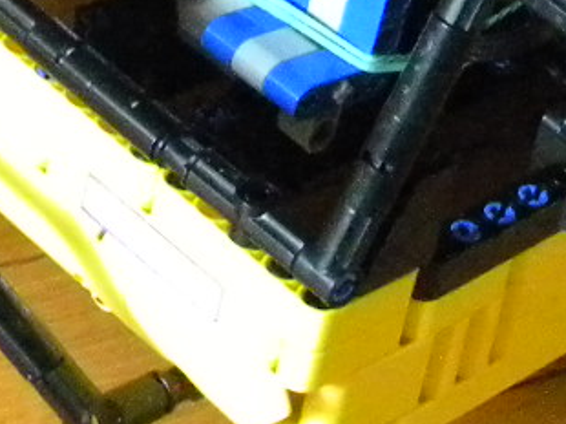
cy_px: -495
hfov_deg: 10.4
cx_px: 776
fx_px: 3023
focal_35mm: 185
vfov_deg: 7.6
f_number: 3.5
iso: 800
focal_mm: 5
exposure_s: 1/39
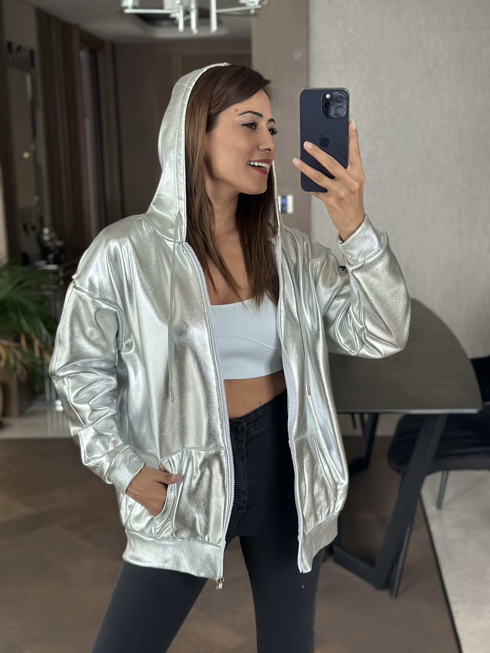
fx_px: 906
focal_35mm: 48
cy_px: 326
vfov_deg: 39.7
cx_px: 245
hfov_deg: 30.3
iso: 400
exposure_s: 1/46
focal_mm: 6.86
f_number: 1.78
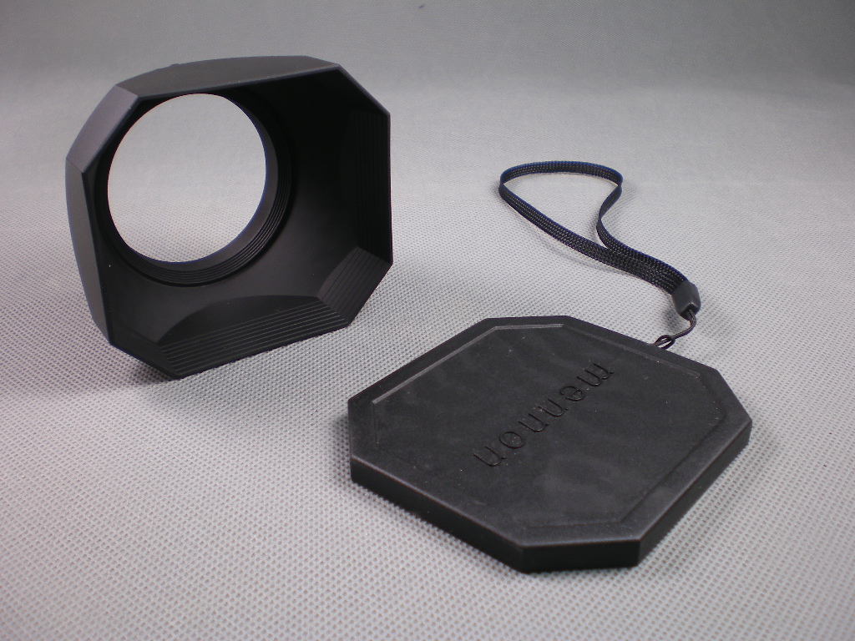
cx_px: 428
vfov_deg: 37.7
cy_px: 320
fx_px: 939
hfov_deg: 49.0
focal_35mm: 38
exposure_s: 1/50
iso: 64
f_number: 3.1
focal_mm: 6.3
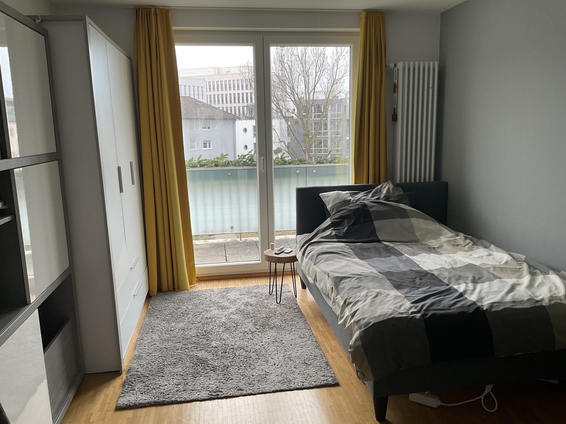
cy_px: 212
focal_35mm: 29
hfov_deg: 61.7
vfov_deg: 48.2
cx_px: 283
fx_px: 474
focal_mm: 3
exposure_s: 1/60
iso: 50
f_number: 1.8
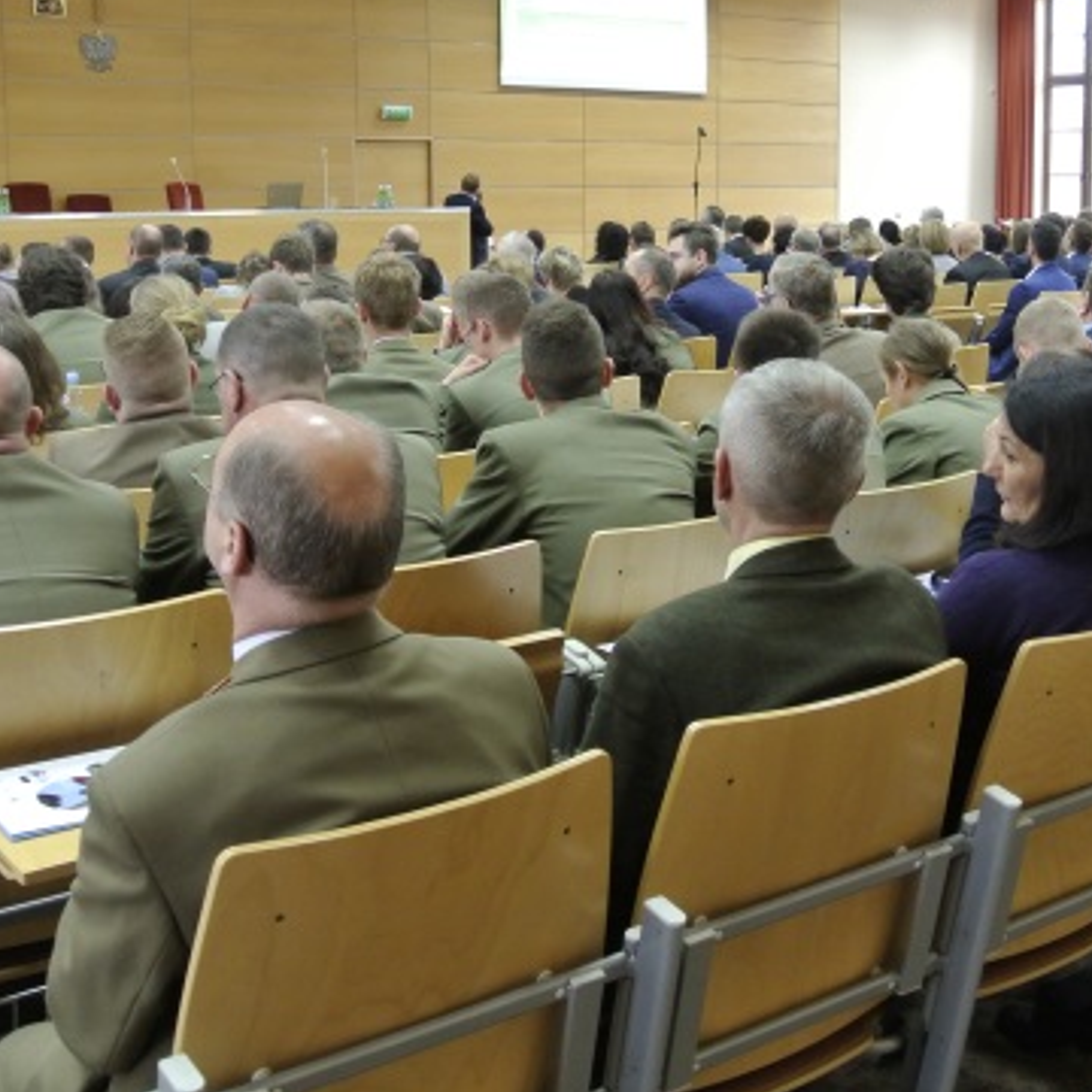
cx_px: 645
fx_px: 1642
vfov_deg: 36.6
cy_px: 429
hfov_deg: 36.7
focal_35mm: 46
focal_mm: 10
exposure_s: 1/30
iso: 500
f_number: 3.5
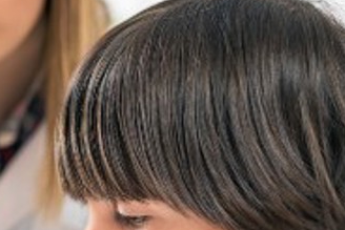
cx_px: -58
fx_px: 1026
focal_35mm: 107
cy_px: 209
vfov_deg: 12.7
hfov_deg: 18.2
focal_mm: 35
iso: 64
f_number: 2.2
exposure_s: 1/160
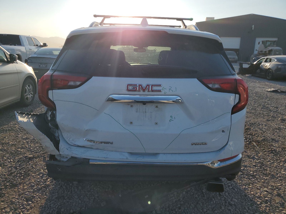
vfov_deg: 53.1
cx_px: 143
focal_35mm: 26
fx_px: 215
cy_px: 107
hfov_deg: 67.3
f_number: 1.5
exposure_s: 1/3333
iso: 50
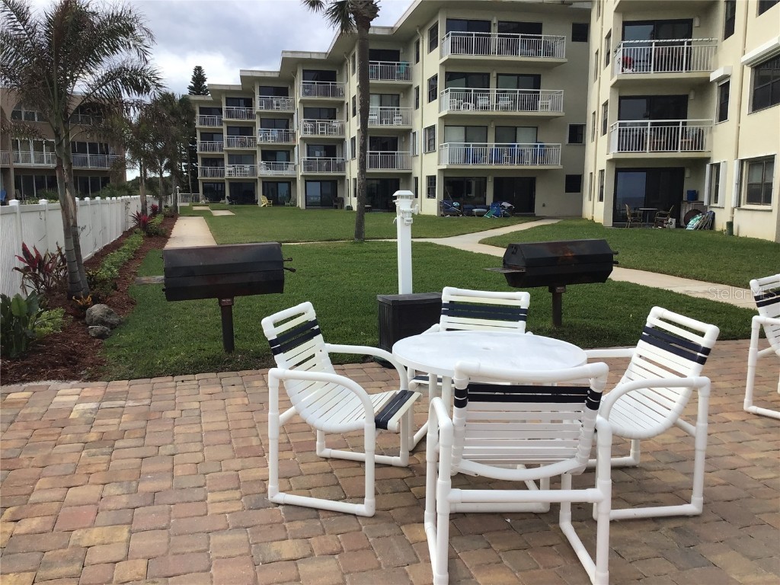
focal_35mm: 31
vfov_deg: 45.4
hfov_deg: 58.4
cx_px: 390
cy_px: 292
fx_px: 699
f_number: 2.4
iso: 25
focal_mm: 3.3
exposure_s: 1/791
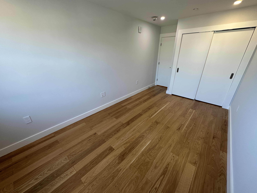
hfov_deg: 102.1
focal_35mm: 14
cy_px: 96
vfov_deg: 85.7
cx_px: 128
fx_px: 104
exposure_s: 1/120
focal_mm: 2.22
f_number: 2.2
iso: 160
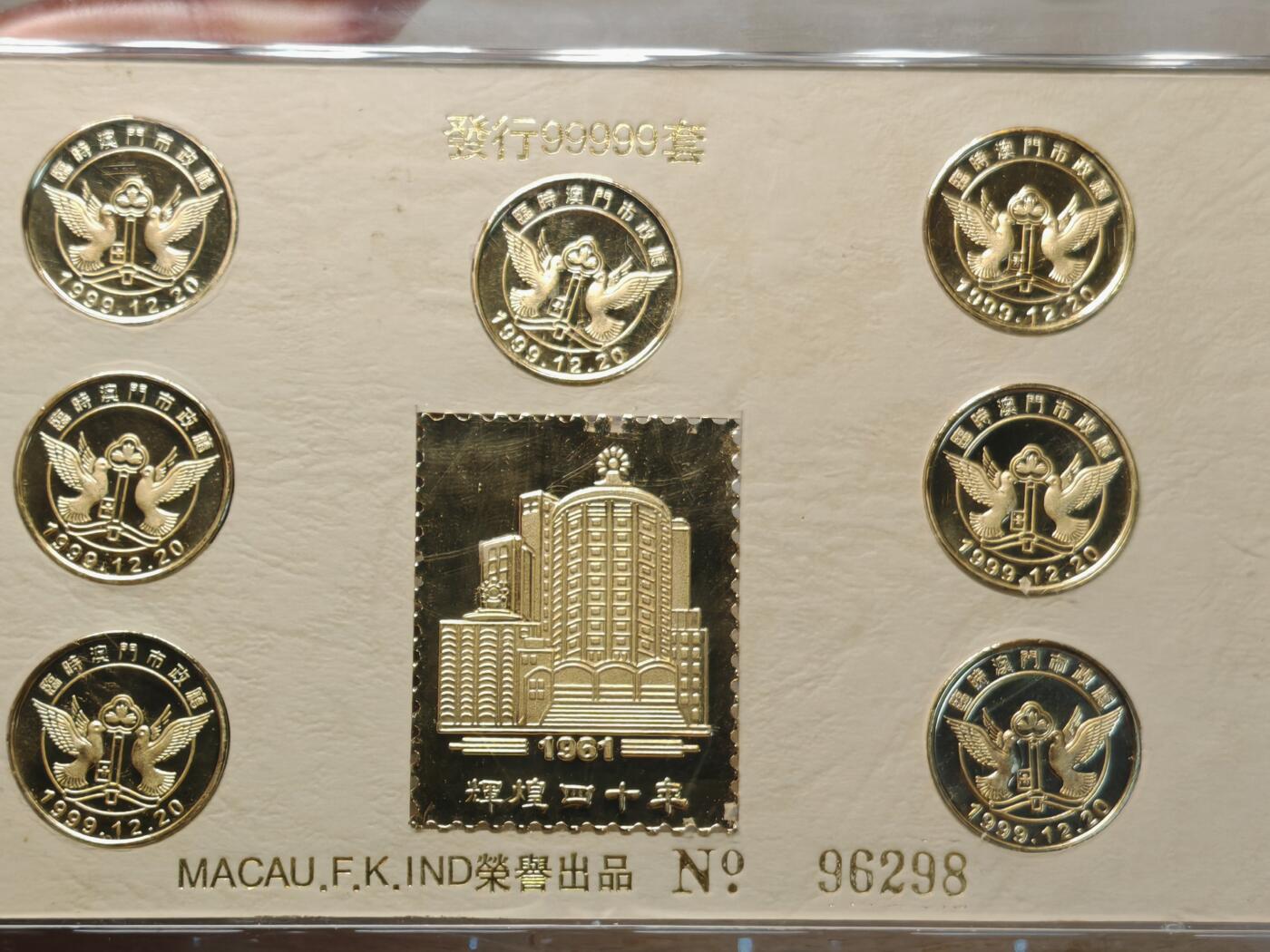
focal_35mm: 95
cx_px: 635
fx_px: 3485
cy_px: 476
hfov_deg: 20.7
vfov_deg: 15.6
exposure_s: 1/100
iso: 50
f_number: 1.6
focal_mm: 7.62
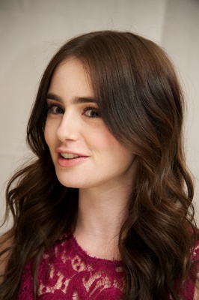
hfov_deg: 6.5
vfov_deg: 9.8
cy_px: 150
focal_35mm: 210
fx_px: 1744
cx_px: 100
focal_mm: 210
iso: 500
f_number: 6.3
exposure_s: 1/60
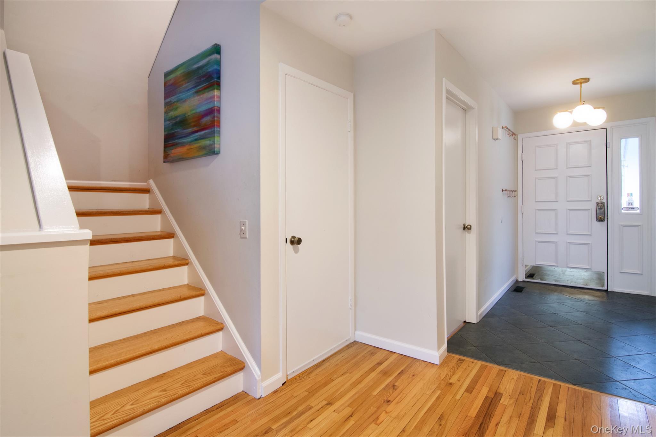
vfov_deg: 72.0
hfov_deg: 95.0
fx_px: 301
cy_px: 218
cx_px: 328
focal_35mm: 16
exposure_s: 1/3
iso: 640
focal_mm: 11
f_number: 11
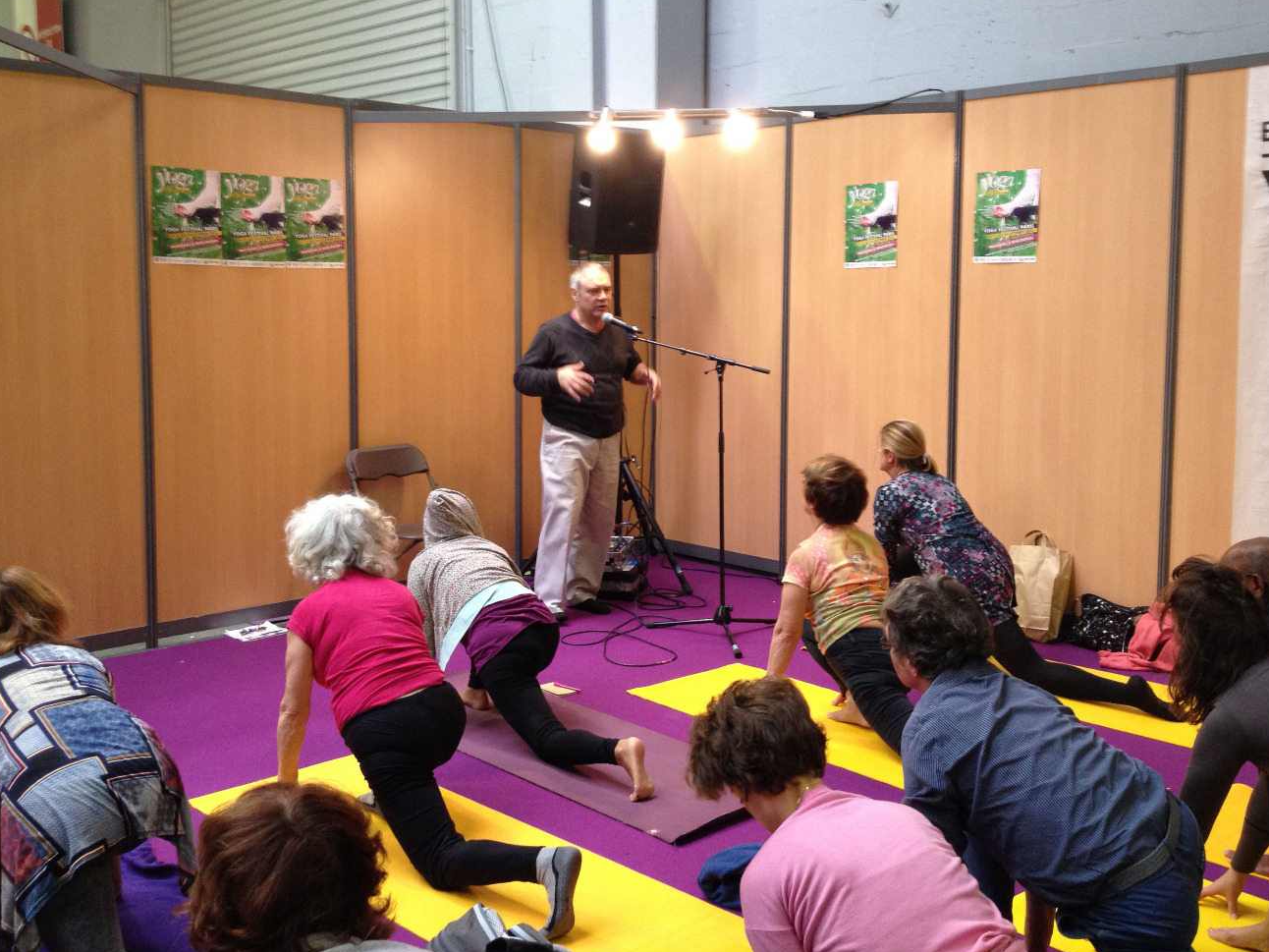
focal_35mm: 39
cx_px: 623
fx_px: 1430
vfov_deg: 36.8
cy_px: 425
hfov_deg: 47.9
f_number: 2.4
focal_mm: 4.28
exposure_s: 1/20
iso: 125
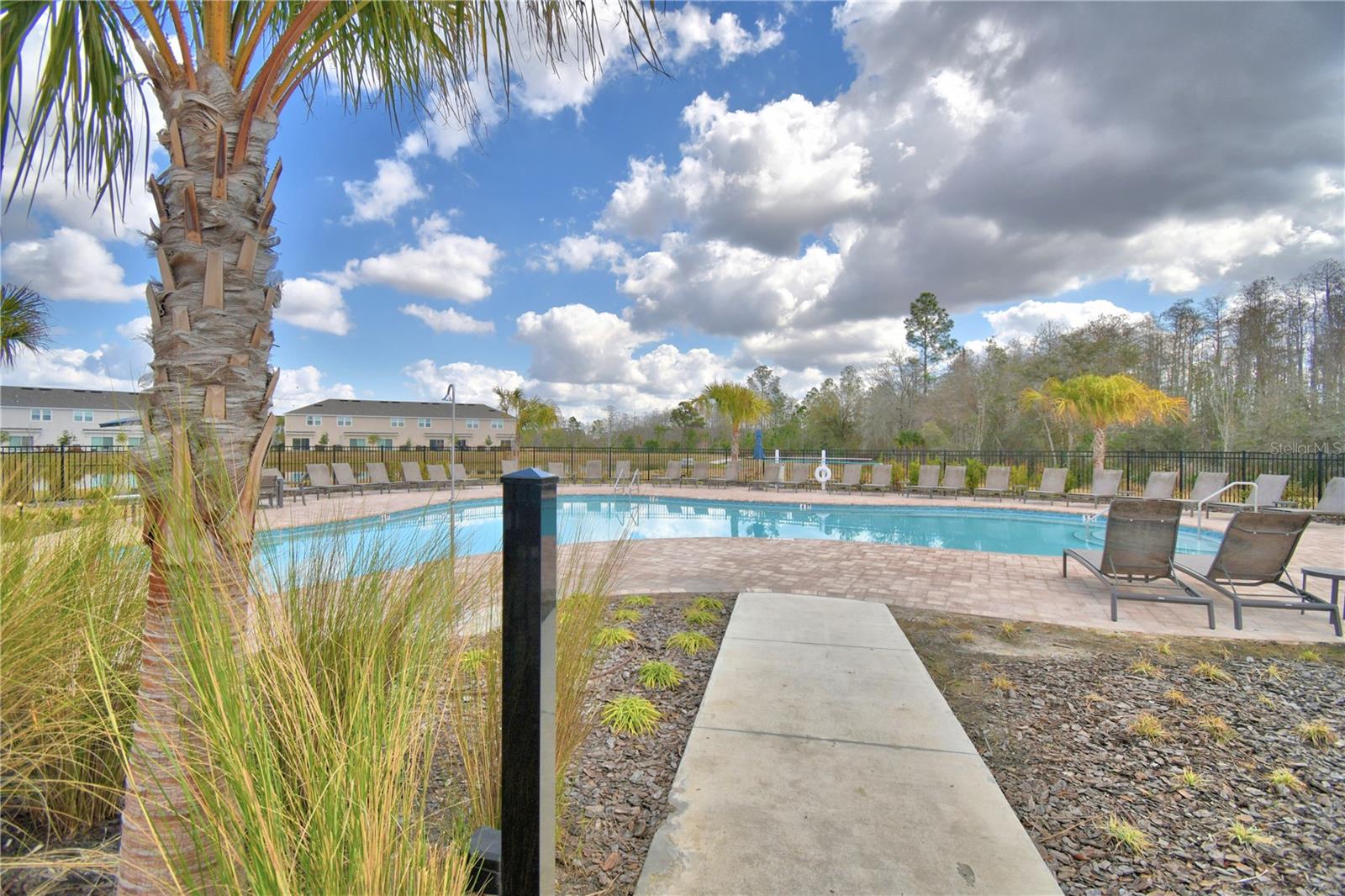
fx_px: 560
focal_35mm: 15
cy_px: 448
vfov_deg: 77.3
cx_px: 672
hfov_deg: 100.4
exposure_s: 1/1000
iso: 100
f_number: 4.5
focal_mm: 10
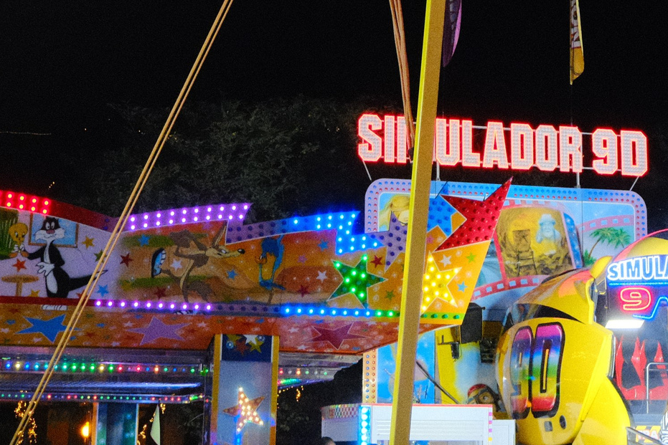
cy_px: -8
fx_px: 1837
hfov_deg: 20.5
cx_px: 480
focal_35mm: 99
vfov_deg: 13.6
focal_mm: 24.2
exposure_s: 1/800
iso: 12800
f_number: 4.4
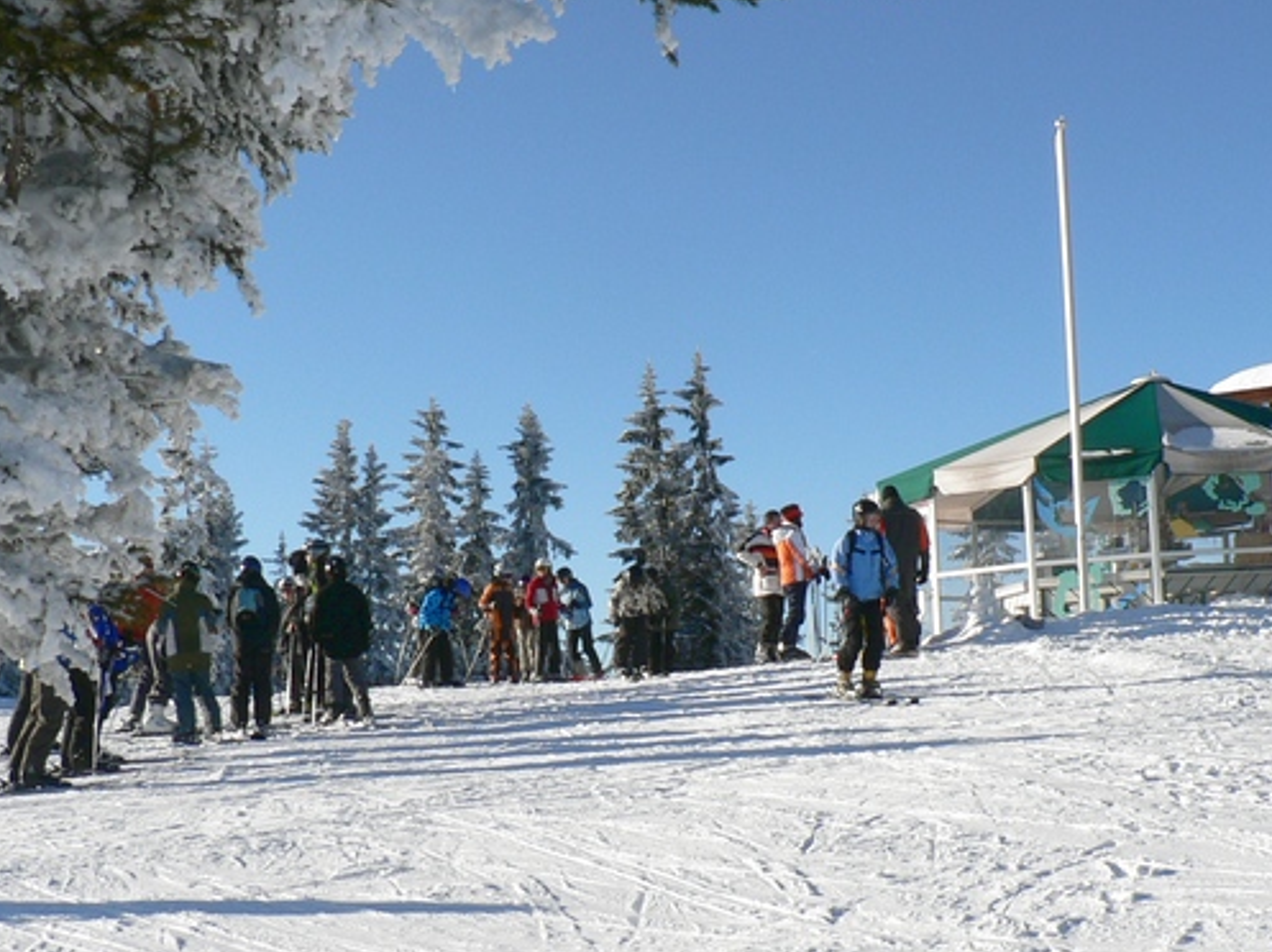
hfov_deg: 33.2
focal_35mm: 58
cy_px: 507
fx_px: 2130
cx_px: 712
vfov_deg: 25.2
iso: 80
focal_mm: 6
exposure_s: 1/400
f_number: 5
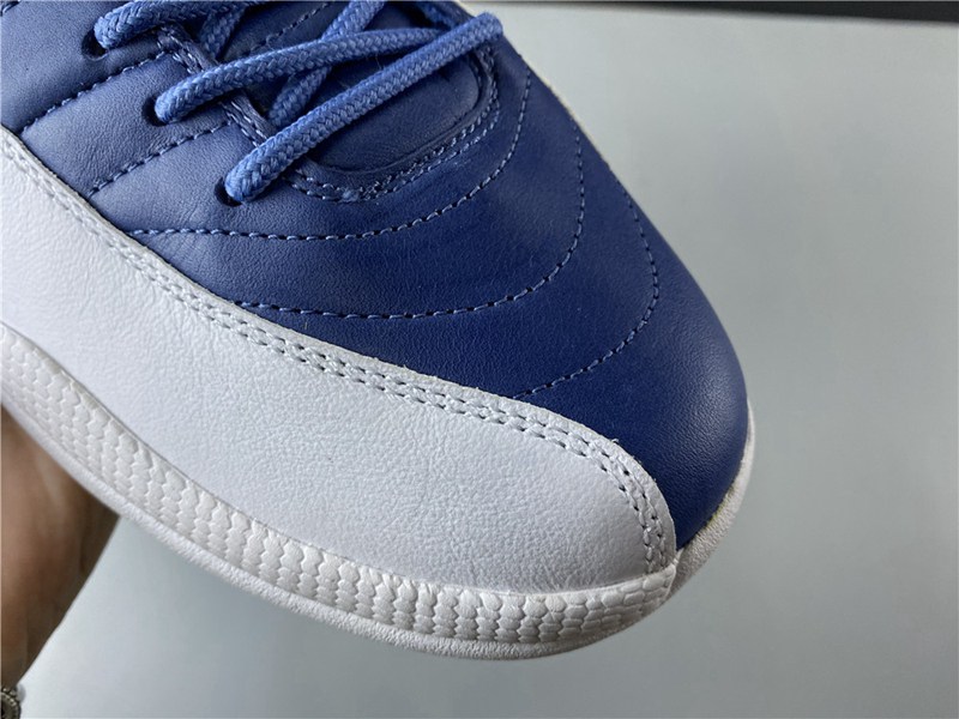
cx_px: 480
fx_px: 720
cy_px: 360
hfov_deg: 67.3
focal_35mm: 26
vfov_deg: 53.1
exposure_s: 1/100
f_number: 1.8
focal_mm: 4.25
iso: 80
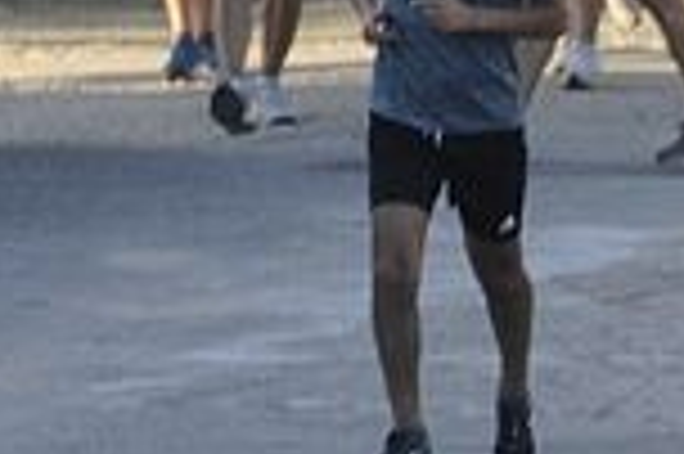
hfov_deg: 1.4
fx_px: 28659
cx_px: 1674
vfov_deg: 0.9
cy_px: 438
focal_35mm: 1510
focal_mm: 180
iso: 500
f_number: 5.6
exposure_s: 1/320
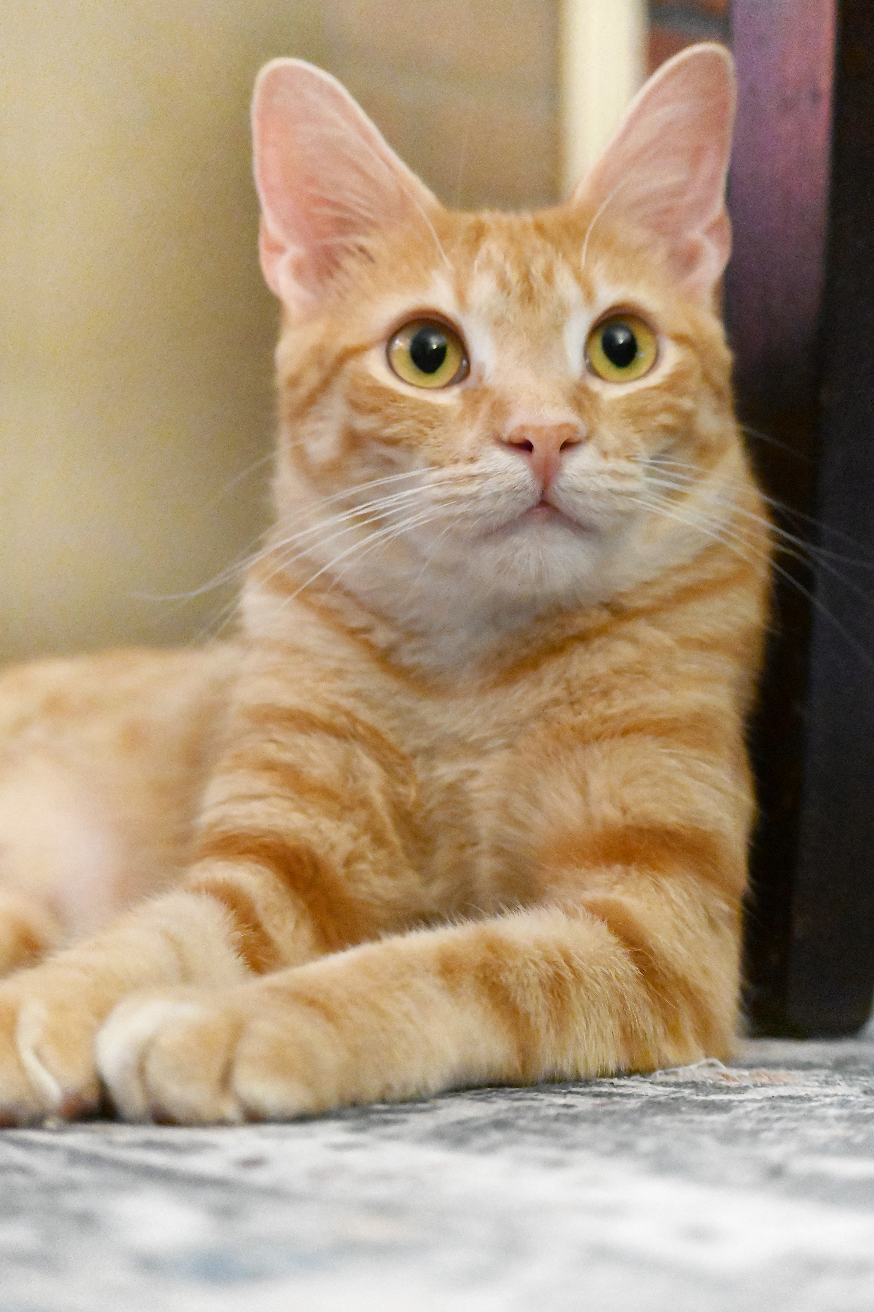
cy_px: 656
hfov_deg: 18.2
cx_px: 437
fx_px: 2731
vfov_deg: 27.0
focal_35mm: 75
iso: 12800
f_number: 4.5
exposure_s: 1/25
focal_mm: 50
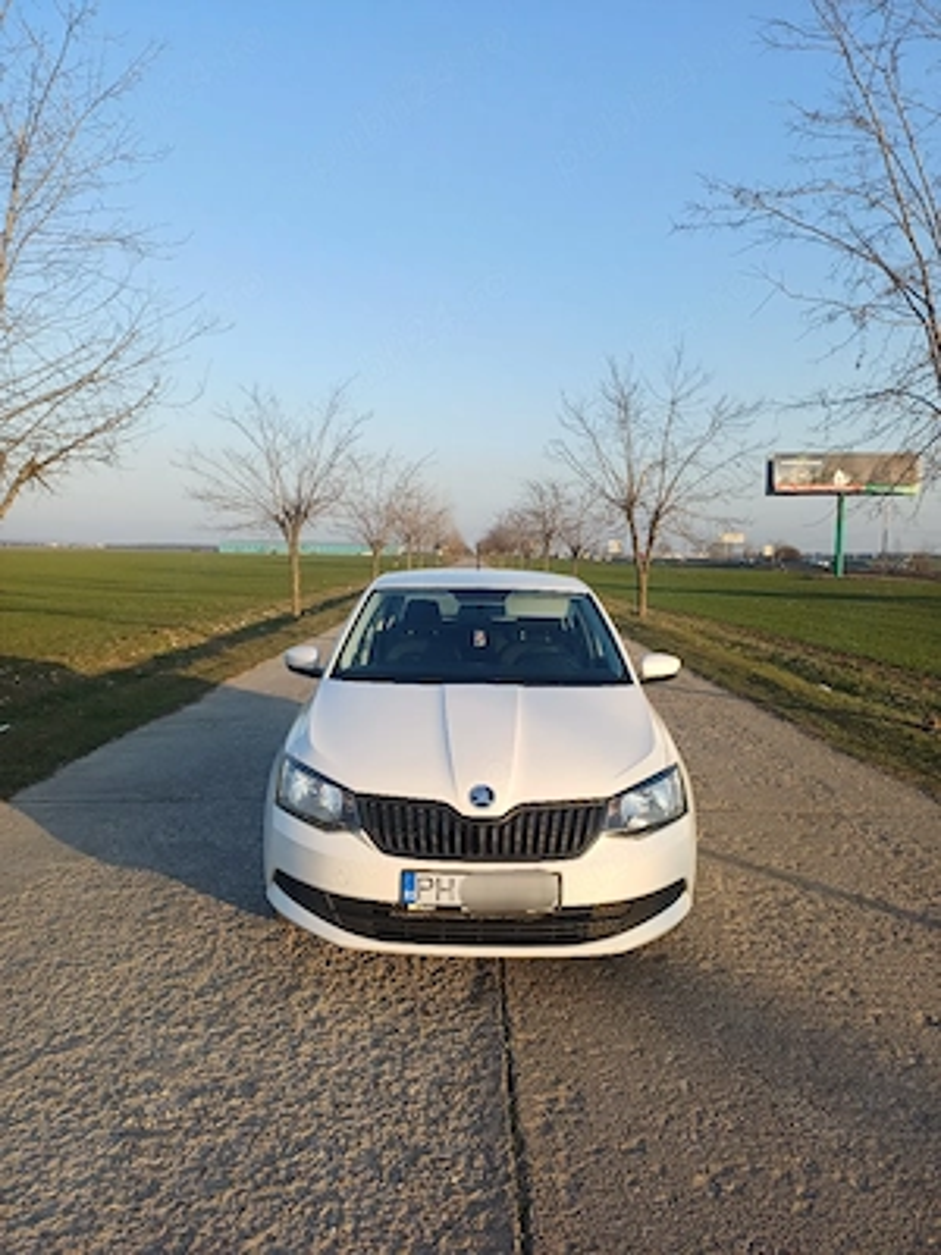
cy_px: 628
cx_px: 470
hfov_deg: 54.9
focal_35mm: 25
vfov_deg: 69.4
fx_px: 906
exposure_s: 1/385
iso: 50
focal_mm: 4.65
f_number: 1.8
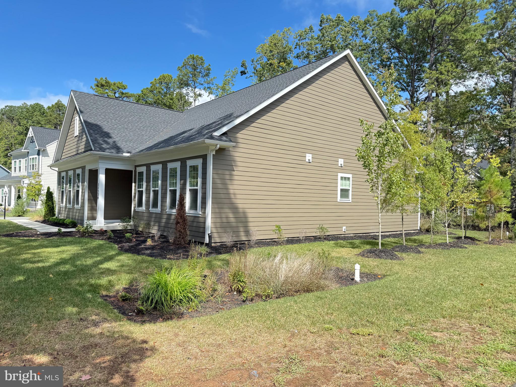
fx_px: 358
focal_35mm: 24
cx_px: 258
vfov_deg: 56.8
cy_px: 194
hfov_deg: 71.6
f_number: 1.78
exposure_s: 1/1032
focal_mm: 6.76
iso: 80
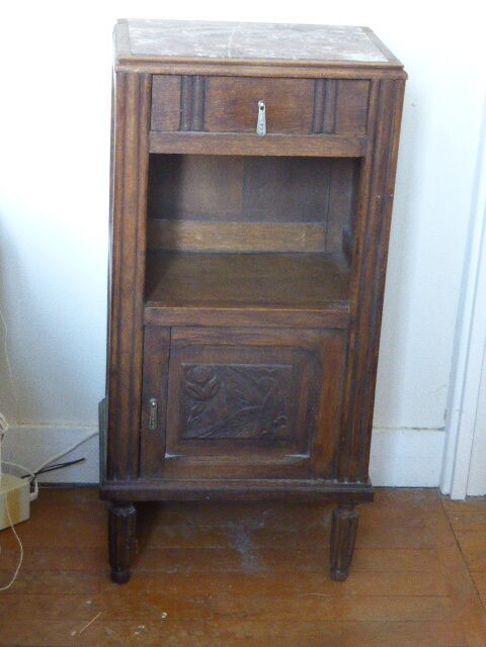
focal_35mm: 85
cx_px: 243
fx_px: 1591
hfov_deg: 17.4
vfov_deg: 23.0
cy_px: 324
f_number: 5.1
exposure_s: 1/8
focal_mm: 14.2
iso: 800
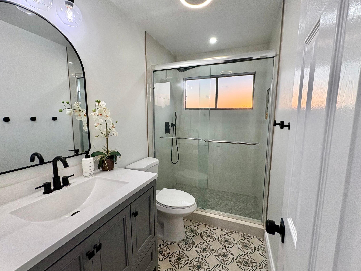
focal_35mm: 15
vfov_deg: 81.7
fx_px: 156
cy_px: 137
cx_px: 184
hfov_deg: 98.2
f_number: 2.2
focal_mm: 2.22
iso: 64
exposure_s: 1/217
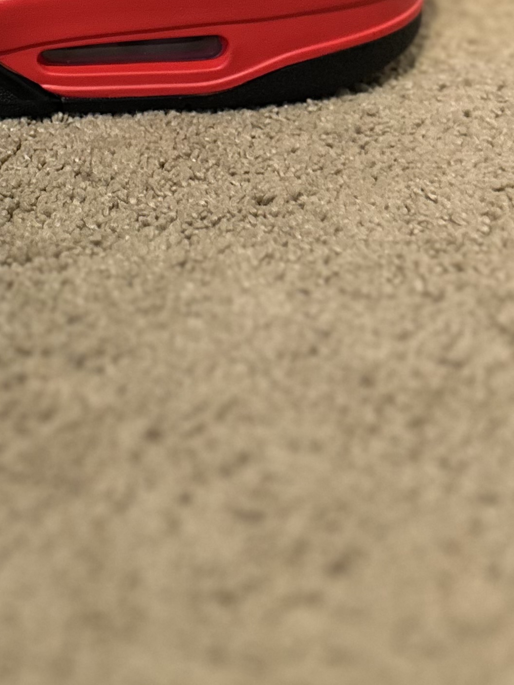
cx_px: -21
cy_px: -40
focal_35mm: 69
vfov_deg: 26.3
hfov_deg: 20.5
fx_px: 1366
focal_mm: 6.86
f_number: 1.78
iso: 640
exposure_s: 1/60
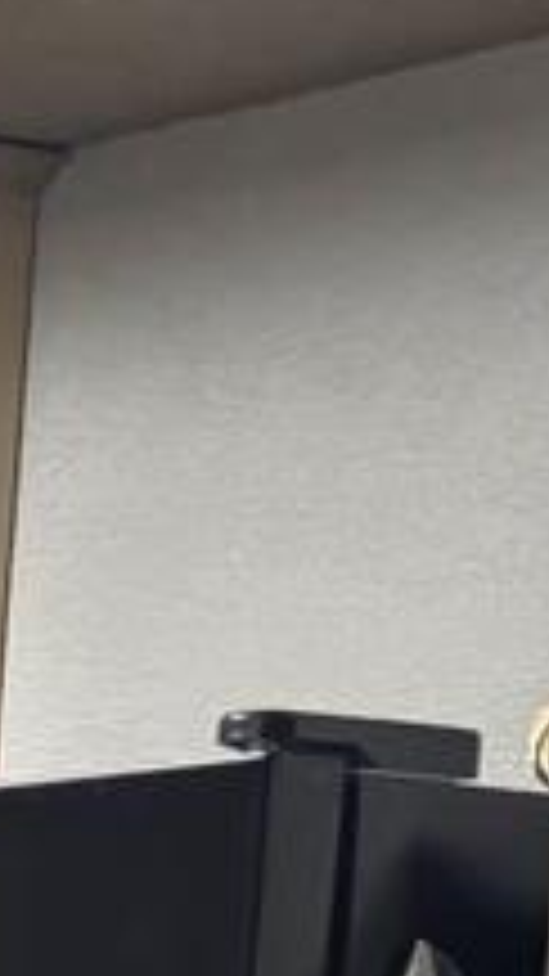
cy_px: 1965
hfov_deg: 5.1
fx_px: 4867
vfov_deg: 10.5
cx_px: -2223
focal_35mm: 188
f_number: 1.6
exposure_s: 1/60
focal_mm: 5.96
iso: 125
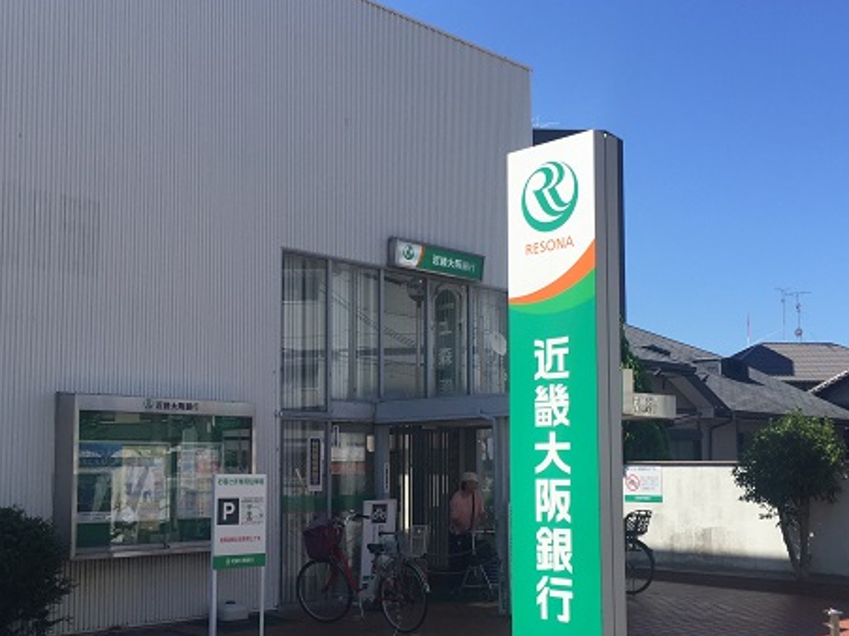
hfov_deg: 44.8
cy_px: 395
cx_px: 387
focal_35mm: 42
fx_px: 1030
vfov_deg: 34.2
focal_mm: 4.15
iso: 32
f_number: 2.2
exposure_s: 1/1582
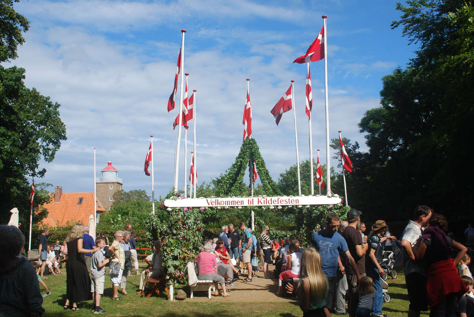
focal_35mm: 36
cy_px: 158
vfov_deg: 37.0
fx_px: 475
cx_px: 237
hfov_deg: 53.1
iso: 100
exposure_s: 1/250
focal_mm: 24
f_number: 8
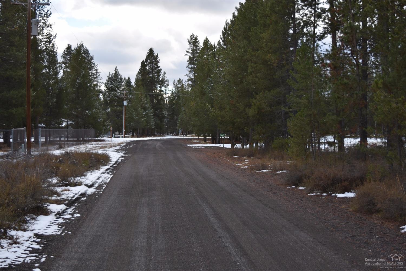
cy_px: 136
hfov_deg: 37.9
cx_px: 203
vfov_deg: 25.8
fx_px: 592
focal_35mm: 52
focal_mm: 35
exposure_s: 1/250
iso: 140
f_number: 4.5
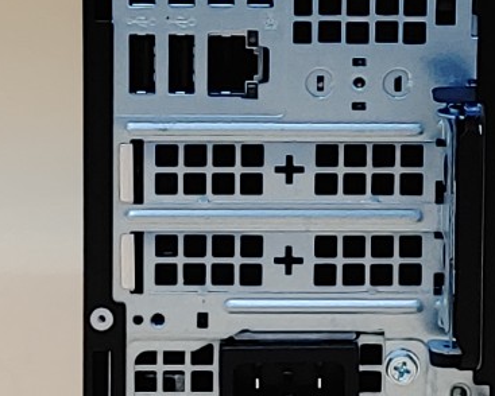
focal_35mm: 176
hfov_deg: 11.0
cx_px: 287
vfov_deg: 8.7
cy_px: -19
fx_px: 2580
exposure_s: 1/101
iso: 50
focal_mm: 4.36
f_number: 1.8
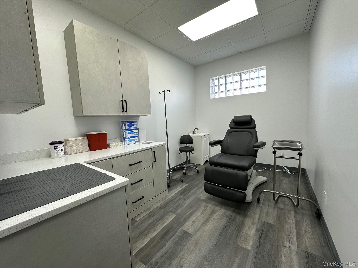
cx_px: 179
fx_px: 145
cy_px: 134
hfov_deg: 102.1
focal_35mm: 14
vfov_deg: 85.7
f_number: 2.2
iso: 80
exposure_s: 1/120
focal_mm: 2.22
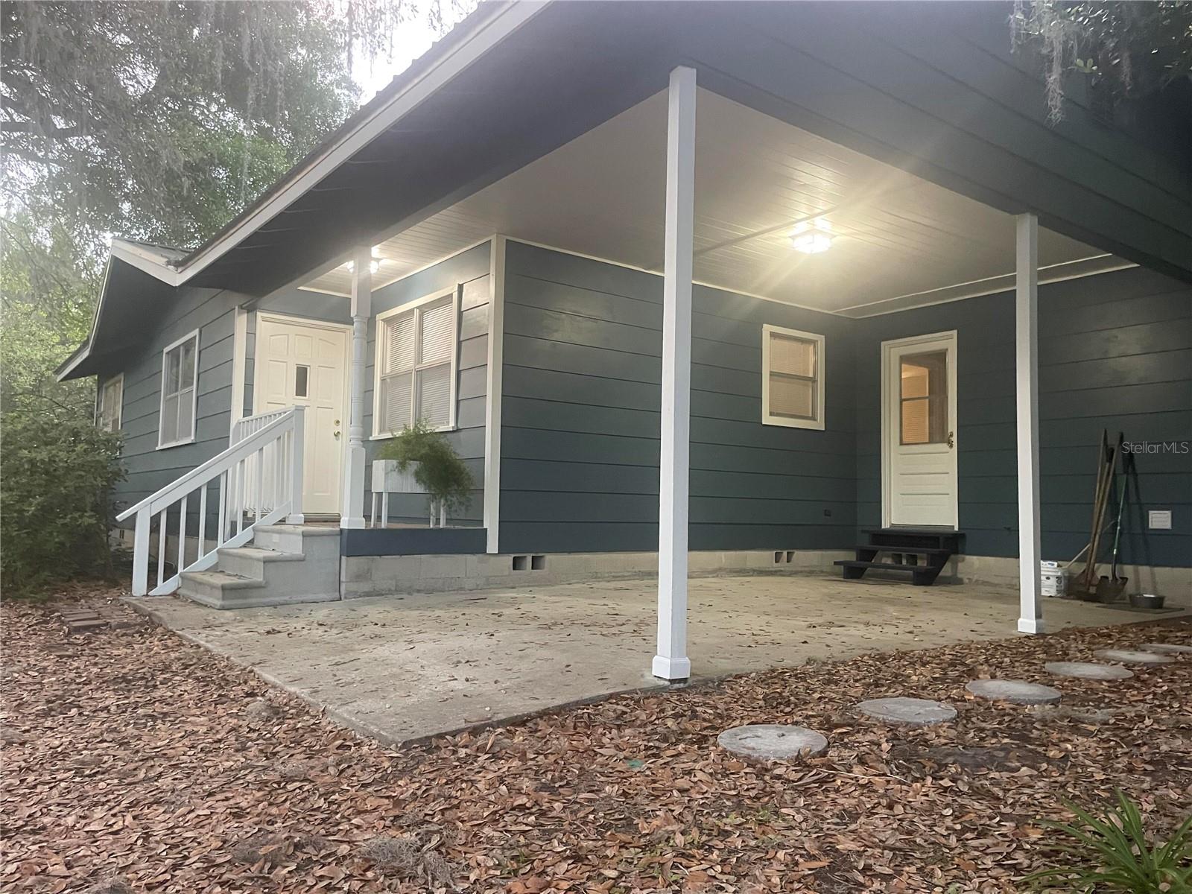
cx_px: 596
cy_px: 447
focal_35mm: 26
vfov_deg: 53.1
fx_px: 895
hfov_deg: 67.3
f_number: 1.6
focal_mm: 4.2
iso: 500
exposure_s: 1/40
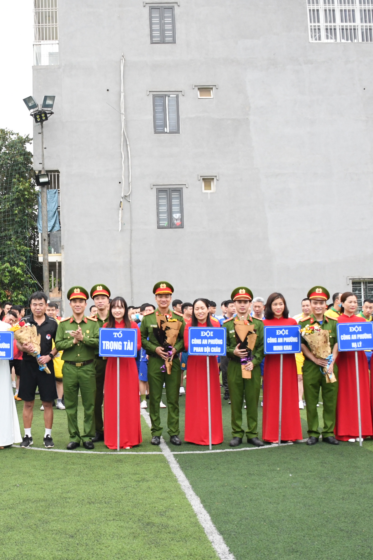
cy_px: 273
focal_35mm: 42
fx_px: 653
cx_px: 88
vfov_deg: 46.4
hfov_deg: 31.3
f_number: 5
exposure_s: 1/200
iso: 1000
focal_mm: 18
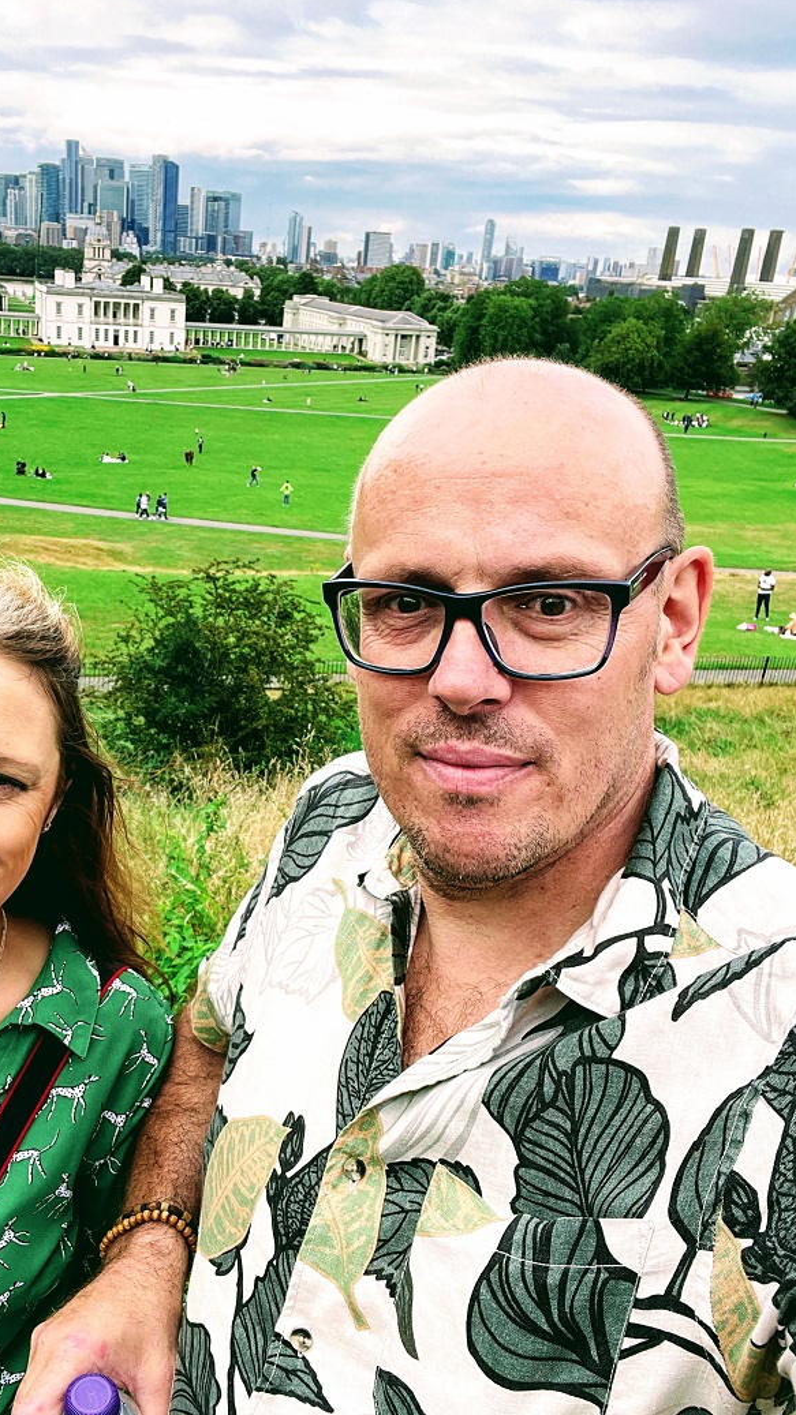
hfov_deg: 39.4
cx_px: 235
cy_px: 716
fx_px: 1089
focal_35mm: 29
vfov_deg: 66.1
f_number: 2.2
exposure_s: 1/245
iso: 25
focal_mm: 2.71
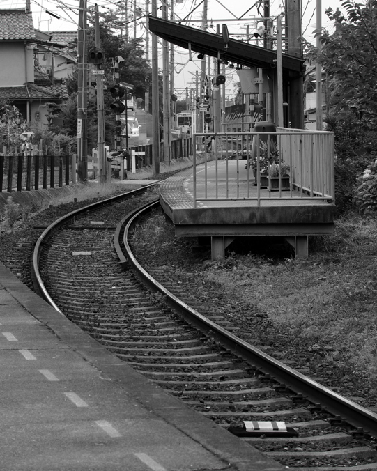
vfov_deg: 12.9
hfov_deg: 10.4
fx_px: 2078
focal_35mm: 149
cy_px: 236
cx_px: 167
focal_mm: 70
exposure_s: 1/125
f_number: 7.1
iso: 200
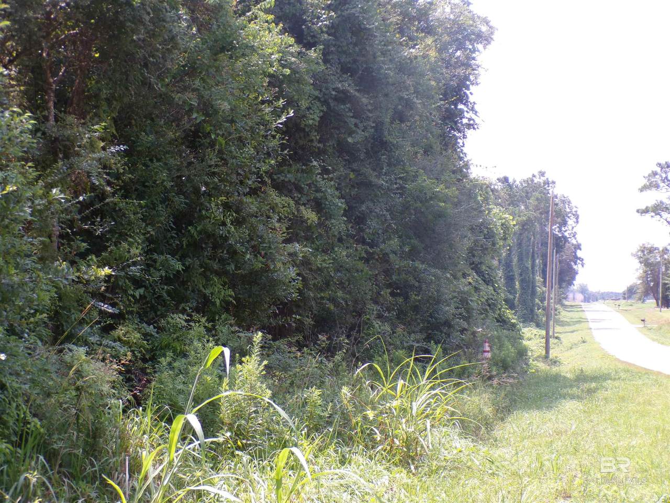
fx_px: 1258
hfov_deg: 29.8
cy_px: 252
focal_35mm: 65
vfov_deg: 22.6
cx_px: 335
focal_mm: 11.6
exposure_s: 1/220
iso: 100
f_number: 3.8
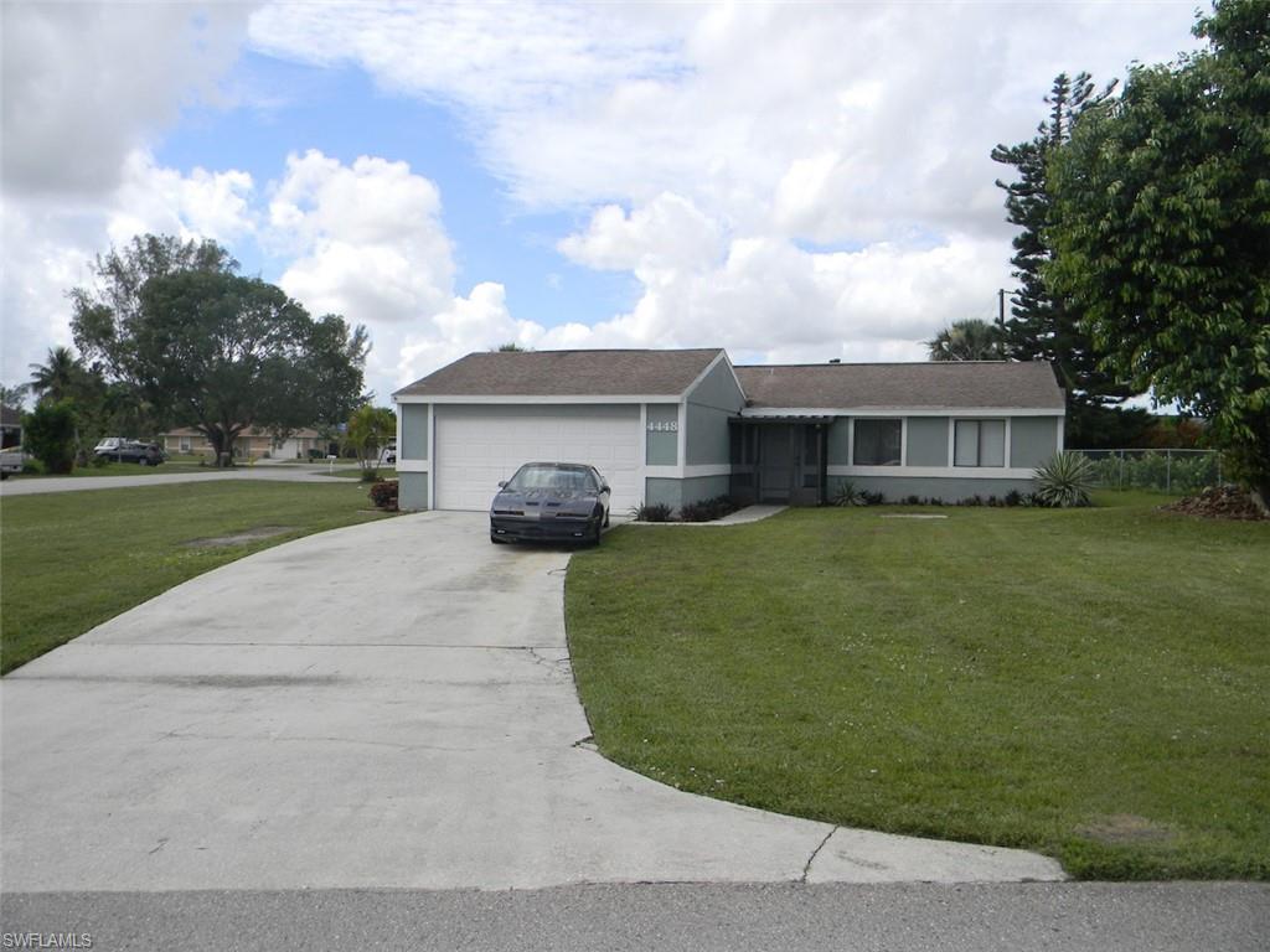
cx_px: 635
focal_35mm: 28
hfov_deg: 63.4
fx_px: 1027
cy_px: 476
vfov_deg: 49.7
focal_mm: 5
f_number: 7
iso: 112
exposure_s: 1/373
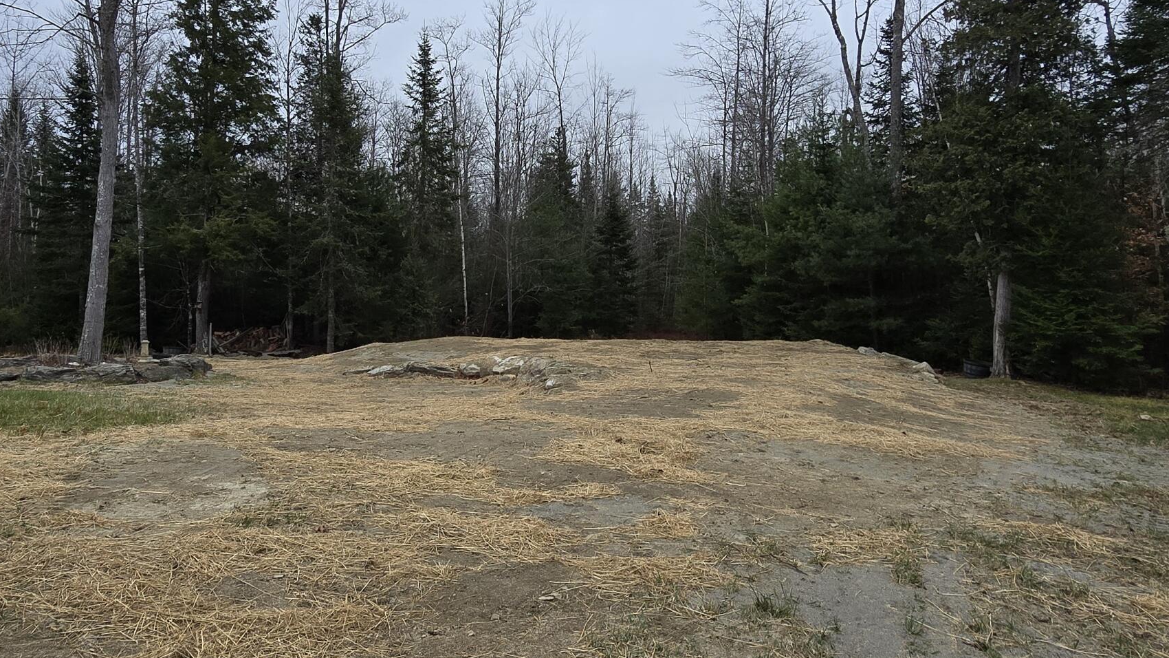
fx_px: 775
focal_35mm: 25
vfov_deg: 45.7
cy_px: 263
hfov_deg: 73.7
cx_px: 507
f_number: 2.2
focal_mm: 2.2
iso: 50
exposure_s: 1/601
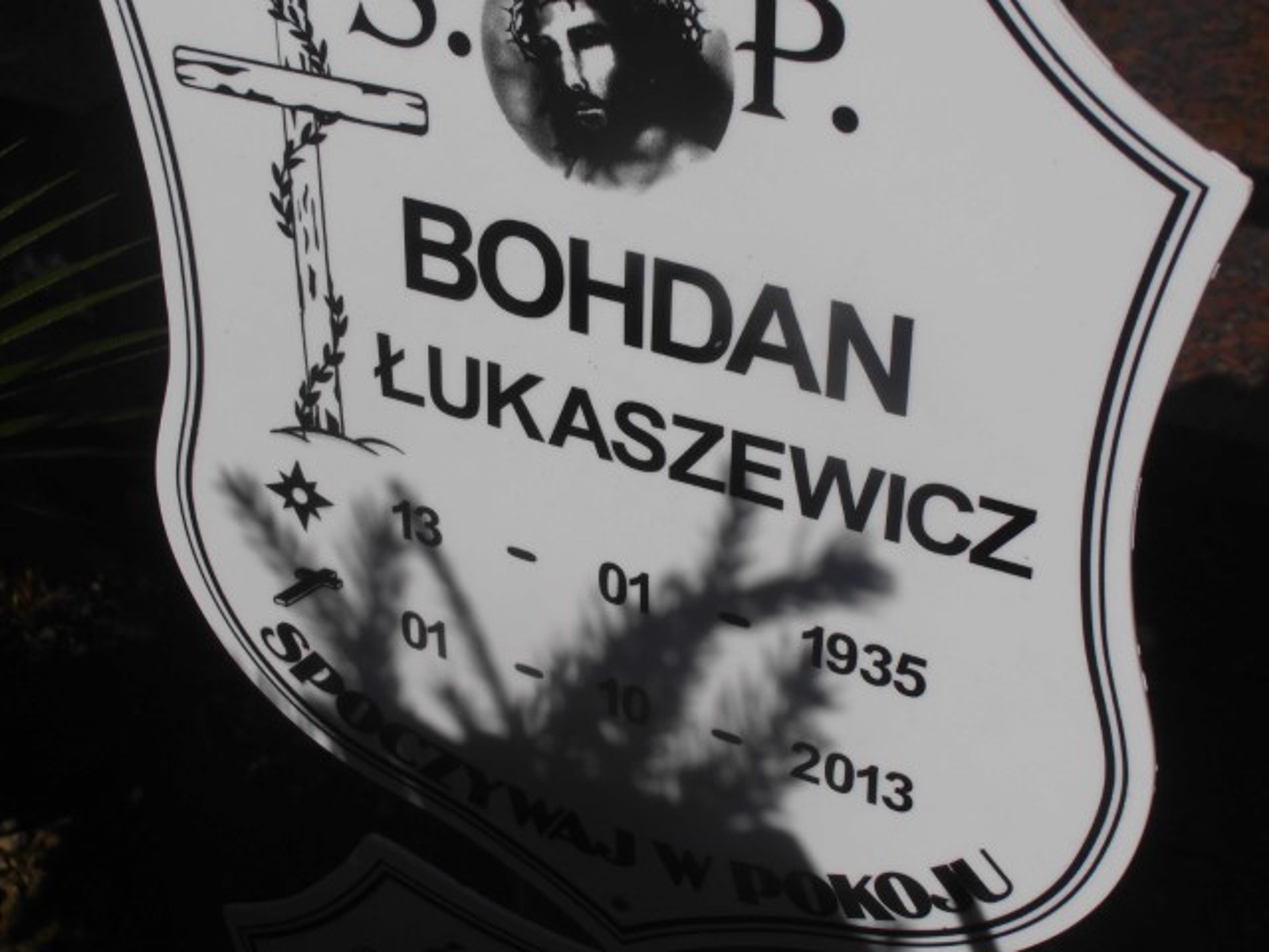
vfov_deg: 21.3
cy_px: 476
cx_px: 634
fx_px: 2529
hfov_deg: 28.2
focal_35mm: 69
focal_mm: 12.29
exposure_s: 1/500
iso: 80
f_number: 12
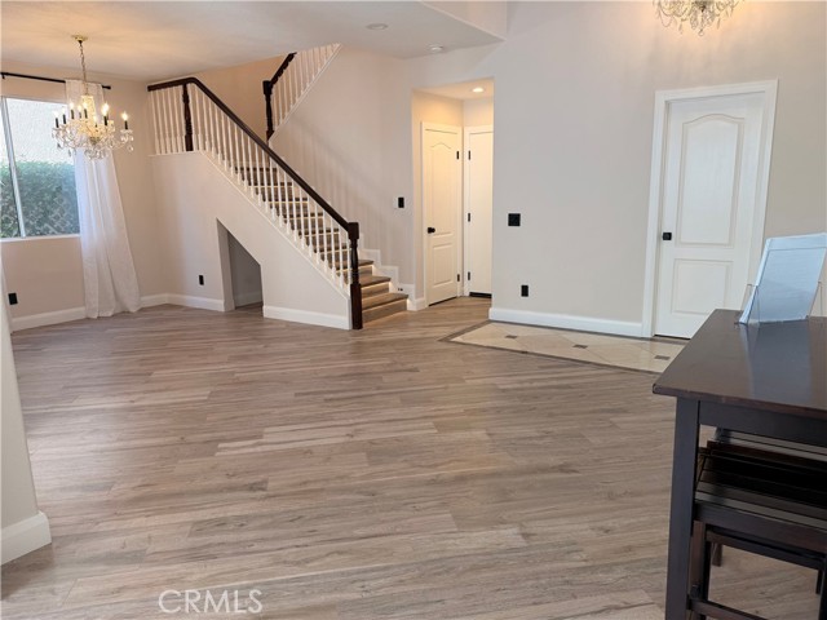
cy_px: 310
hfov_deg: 71.6
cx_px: 414
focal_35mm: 24
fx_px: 573
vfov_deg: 56.8
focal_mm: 6.76
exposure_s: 1/148
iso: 64
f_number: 1.78
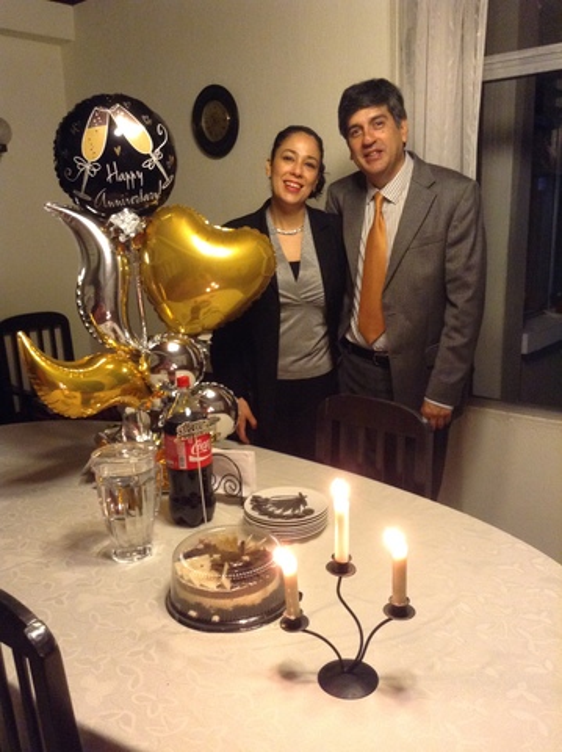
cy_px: 376
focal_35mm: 33
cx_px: 281
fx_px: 716
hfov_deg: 42.9
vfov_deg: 55.4
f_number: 2.4
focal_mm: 3.3
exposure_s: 1/15
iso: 250
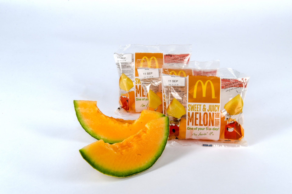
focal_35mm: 51
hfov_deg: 39.0
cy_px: 97
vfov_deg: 26.4
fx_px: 413
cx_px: 146
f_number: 16
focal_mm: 34
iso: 100
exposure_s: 1/125
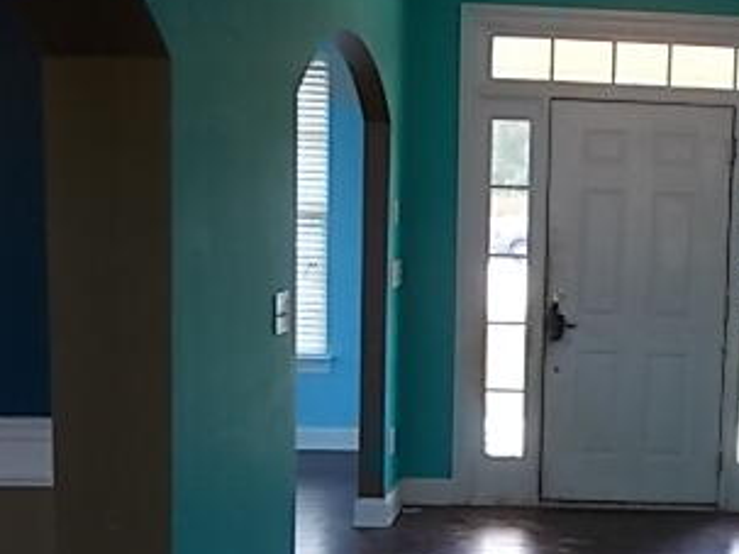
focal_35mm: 55
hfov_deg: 32.8
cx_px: 695
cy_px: 315
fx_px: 1174
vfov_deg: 26.5
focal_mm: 4.6
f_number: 3.2
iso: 80
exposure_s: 1/40
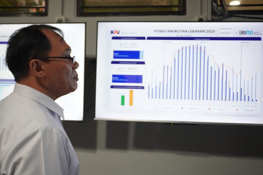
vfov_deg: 35.5
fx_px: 274
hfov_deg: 51.3
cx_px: 132
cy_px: 88
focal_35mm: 38
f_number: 4.5
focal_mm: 25
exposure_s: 1/160
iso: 2500
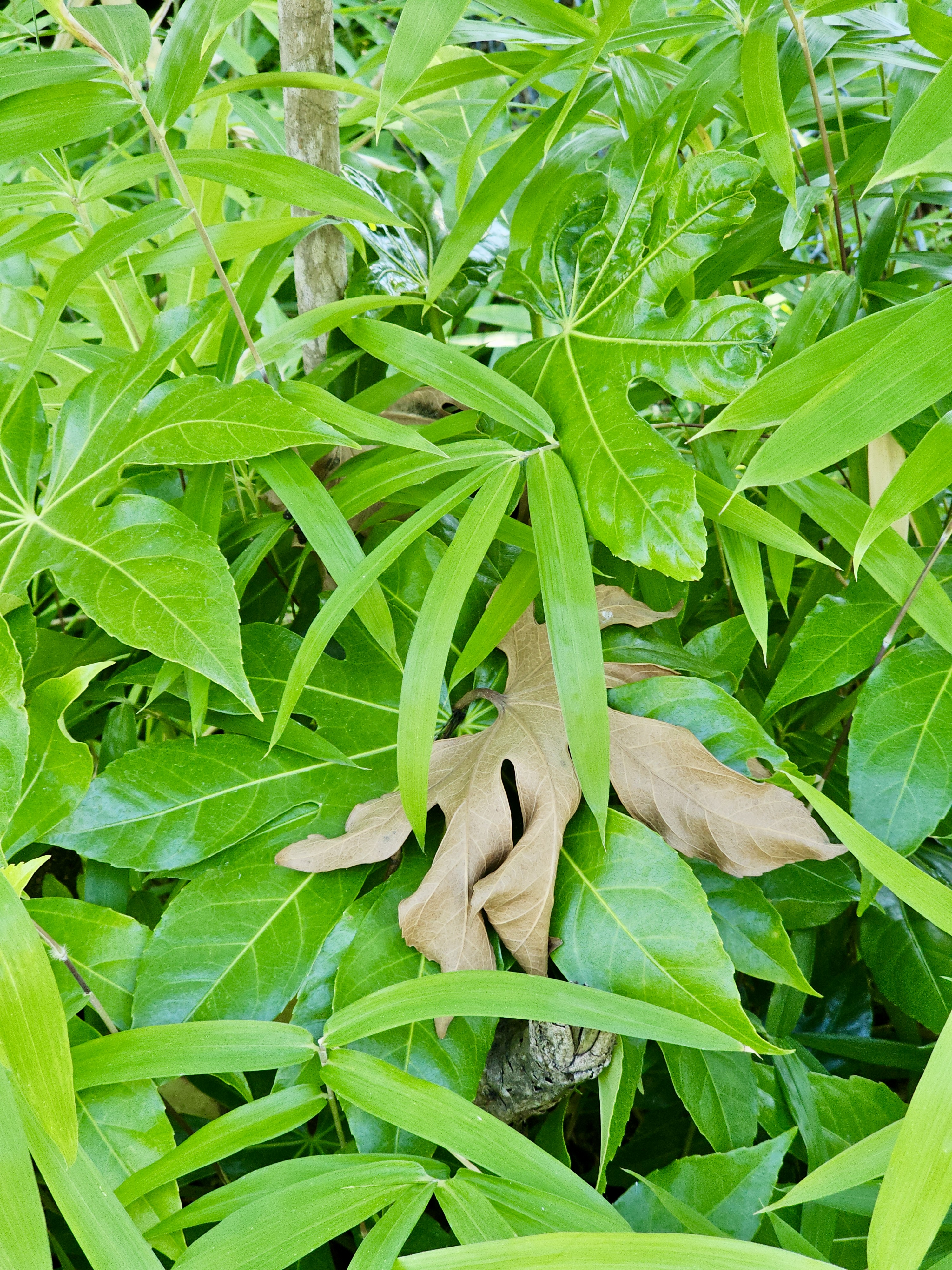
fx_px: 2530
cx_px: 476
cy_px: 635
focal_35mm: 69
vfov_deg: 28.2
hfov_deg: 21.3
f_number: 2.4
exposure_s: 1/60
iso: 64
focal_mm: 7.9
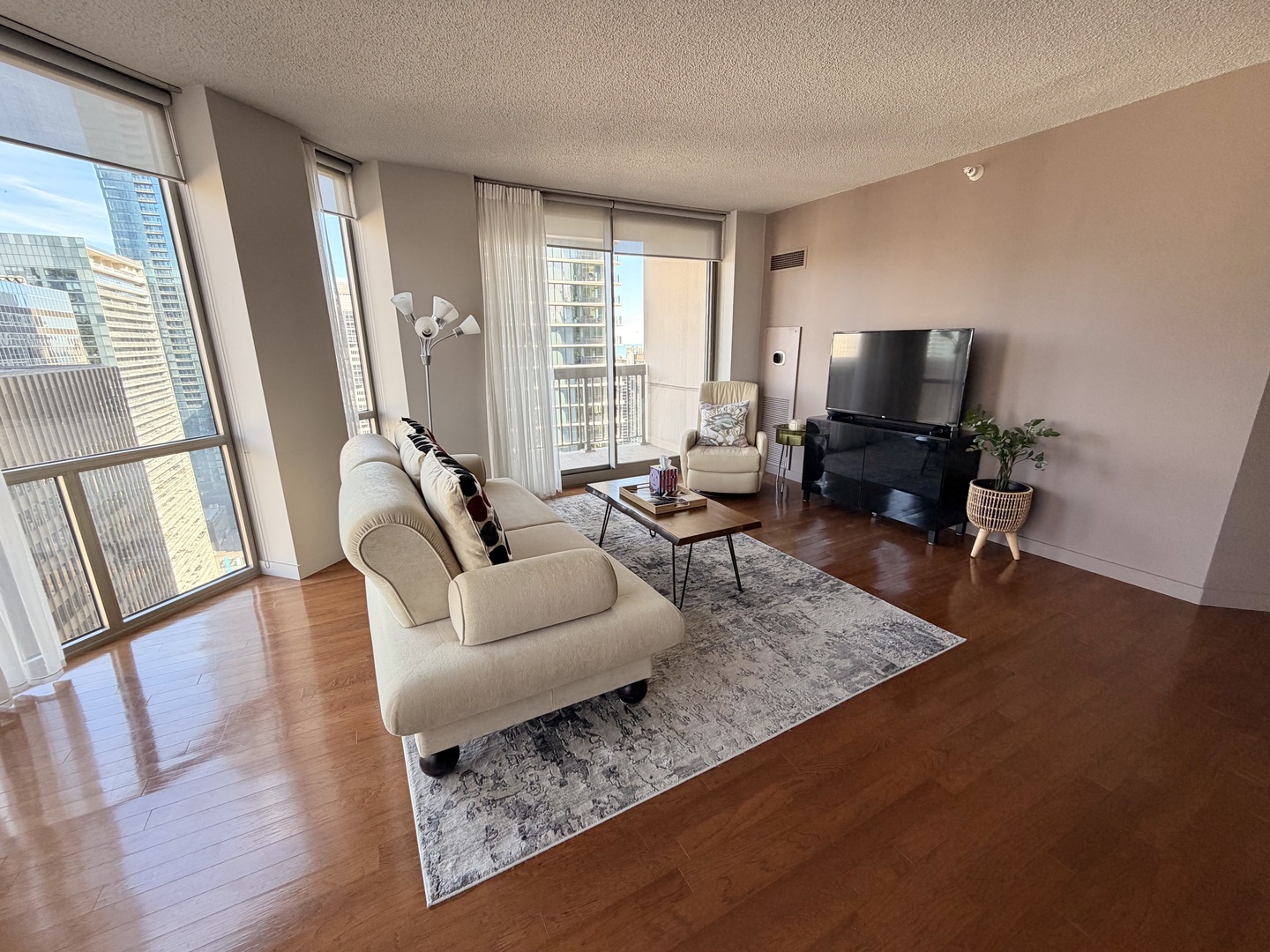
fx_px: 514
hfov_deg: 102.1
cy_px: 476
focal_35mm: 14
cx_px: 635
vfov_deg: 85.7
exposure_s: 1/121
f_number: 2.2
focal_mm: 2.22
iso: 100
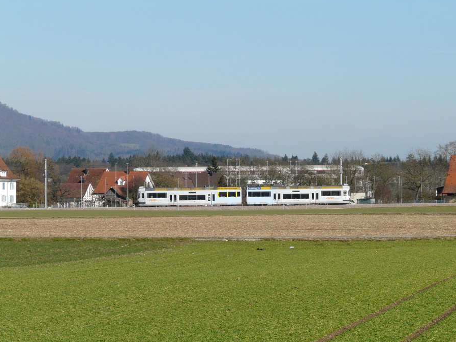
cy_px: 185
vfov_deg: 10.2
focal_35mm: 146
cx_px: 251
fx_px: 1924
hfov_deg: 13.5
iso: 100
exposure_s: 1/500
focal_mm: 21.6
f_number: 6.3
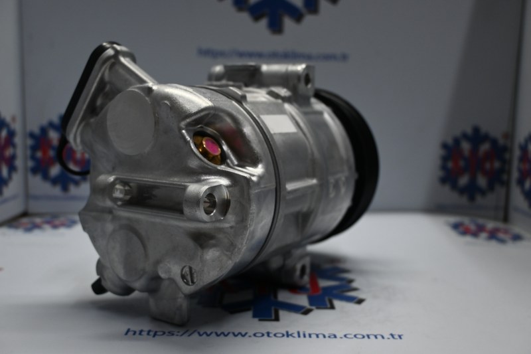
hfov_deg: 51.3
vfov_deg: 35.5
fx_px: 553
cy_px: 177
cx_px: 266
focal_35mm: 38
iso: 560
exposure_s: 1/125
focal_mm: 25
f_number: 4.2
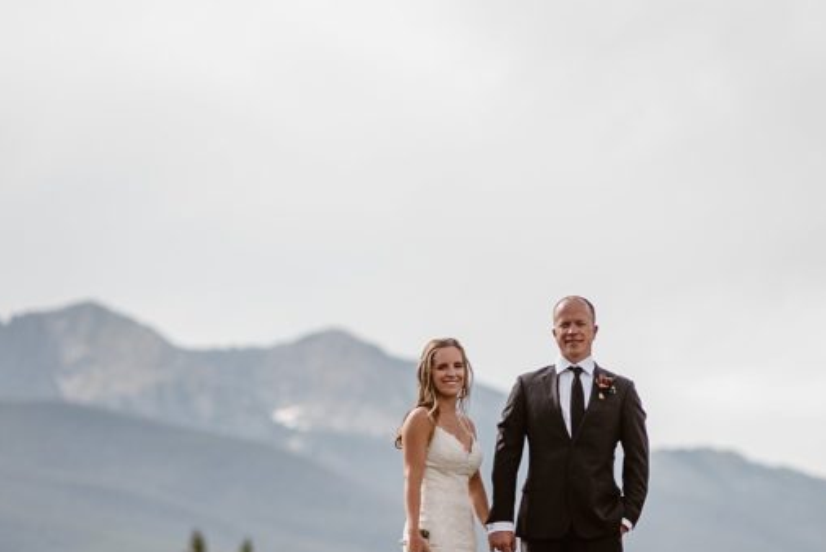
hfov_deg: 11.9
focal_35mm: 172
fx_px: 3949
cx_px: 482
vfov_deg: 8.0
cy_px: 462
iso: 200
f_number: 1.8
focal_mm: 85
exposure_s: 1/4000
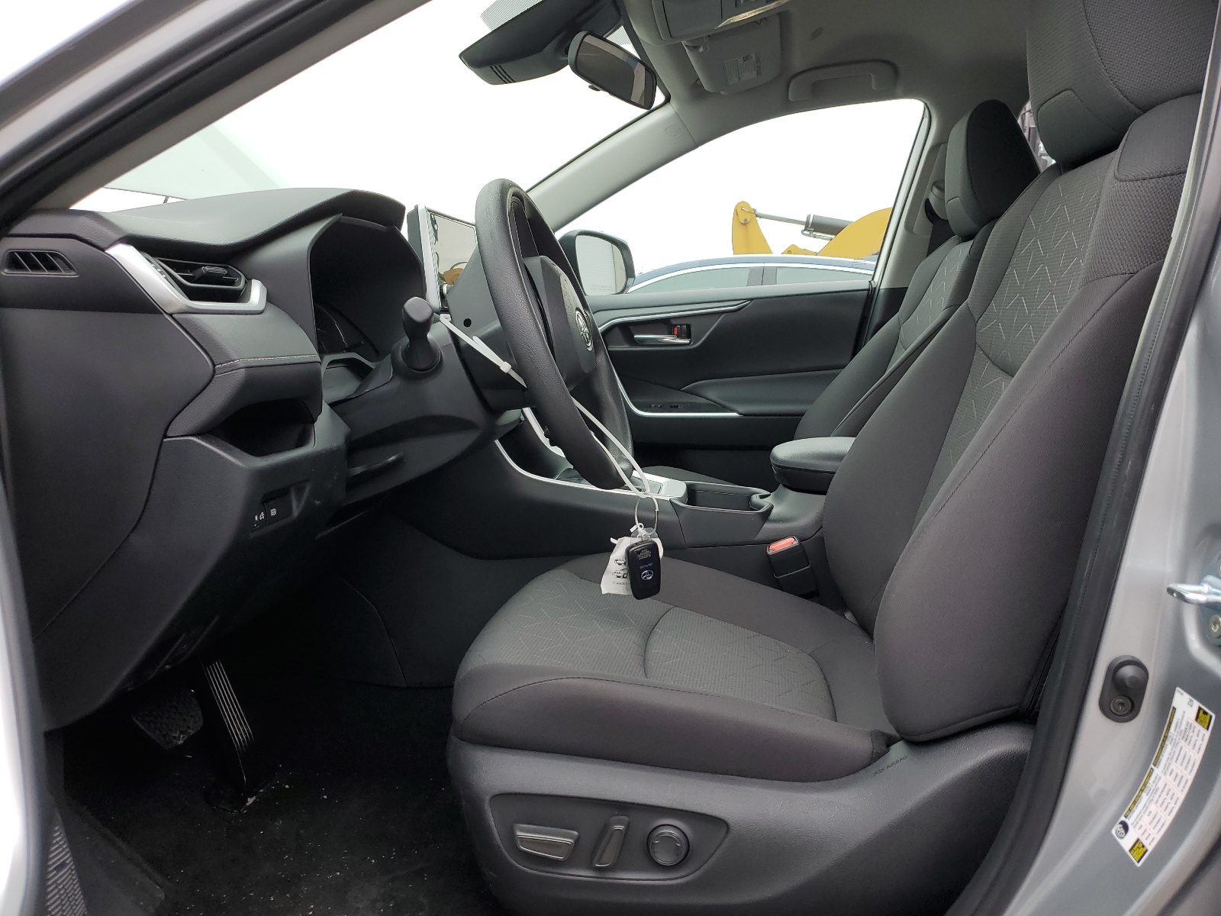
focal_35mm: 26
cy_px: 458
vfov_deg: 53.1
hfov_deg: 67.3
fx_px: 917
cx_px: 610
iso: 50
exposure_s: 1/357
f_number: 1.5
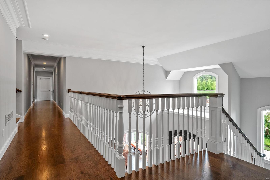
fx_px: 150
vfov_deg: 61.9
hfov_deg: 84.0
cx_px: 135
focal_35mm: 20
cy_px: 90
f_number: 8
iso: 400
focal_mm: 10
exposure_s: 1/5
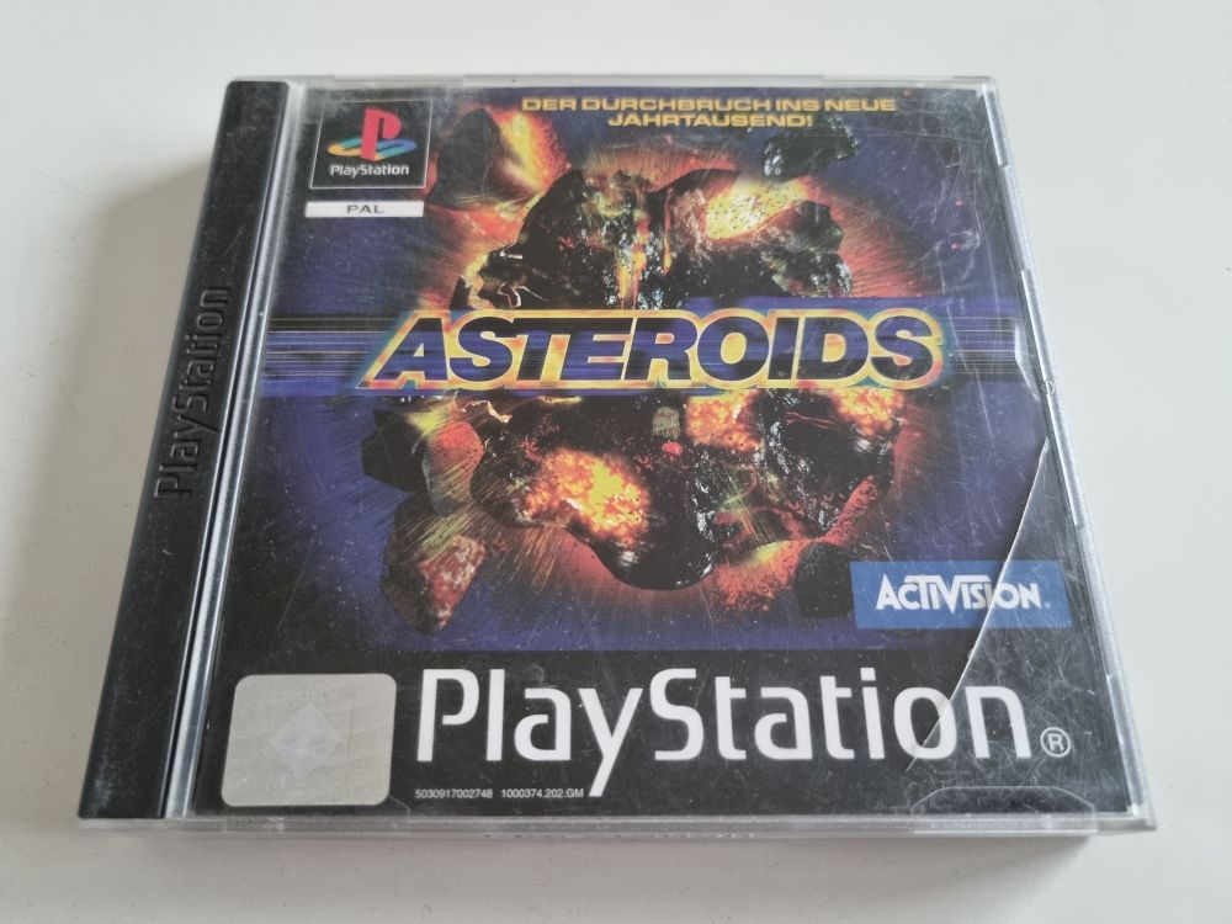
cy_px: 462
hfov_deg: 67.3
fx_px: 925
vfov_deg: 53.1
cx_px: 616
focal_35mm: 26
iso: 640
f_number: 1.8
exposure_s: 1/50
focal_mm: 5.4
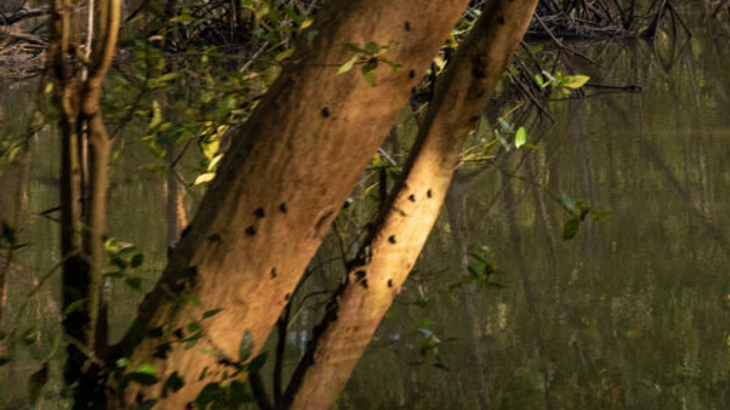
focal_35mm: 126
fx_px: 2438
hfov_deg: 15.5
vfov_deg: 9.3
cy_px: -225
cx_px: 1146
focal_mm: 24
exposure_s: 1/160
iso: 800
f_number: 8
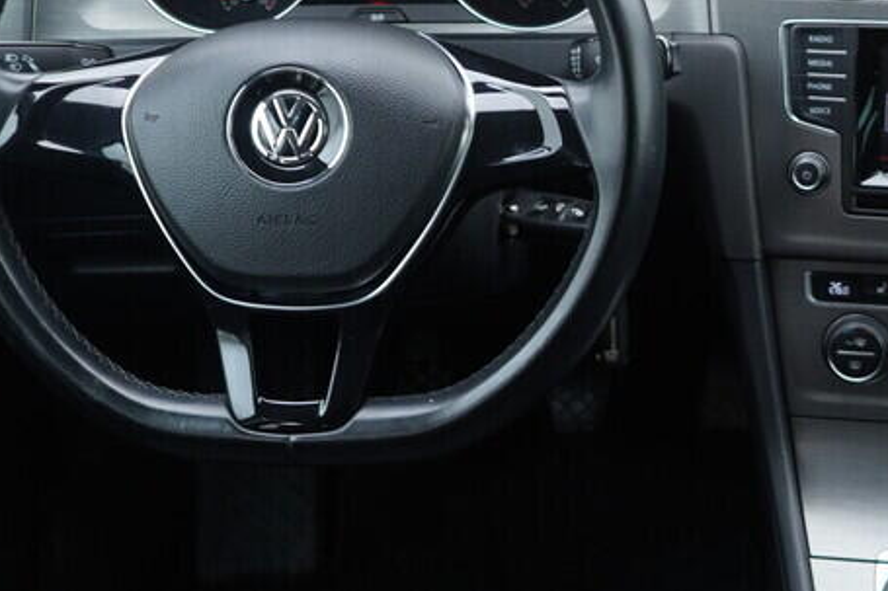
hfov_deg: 24.2
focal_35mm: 81
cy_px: 256
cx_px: 843
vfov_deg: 16.8
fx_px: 1997
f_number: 2.8
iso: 250
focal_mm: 24
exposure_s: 1/40
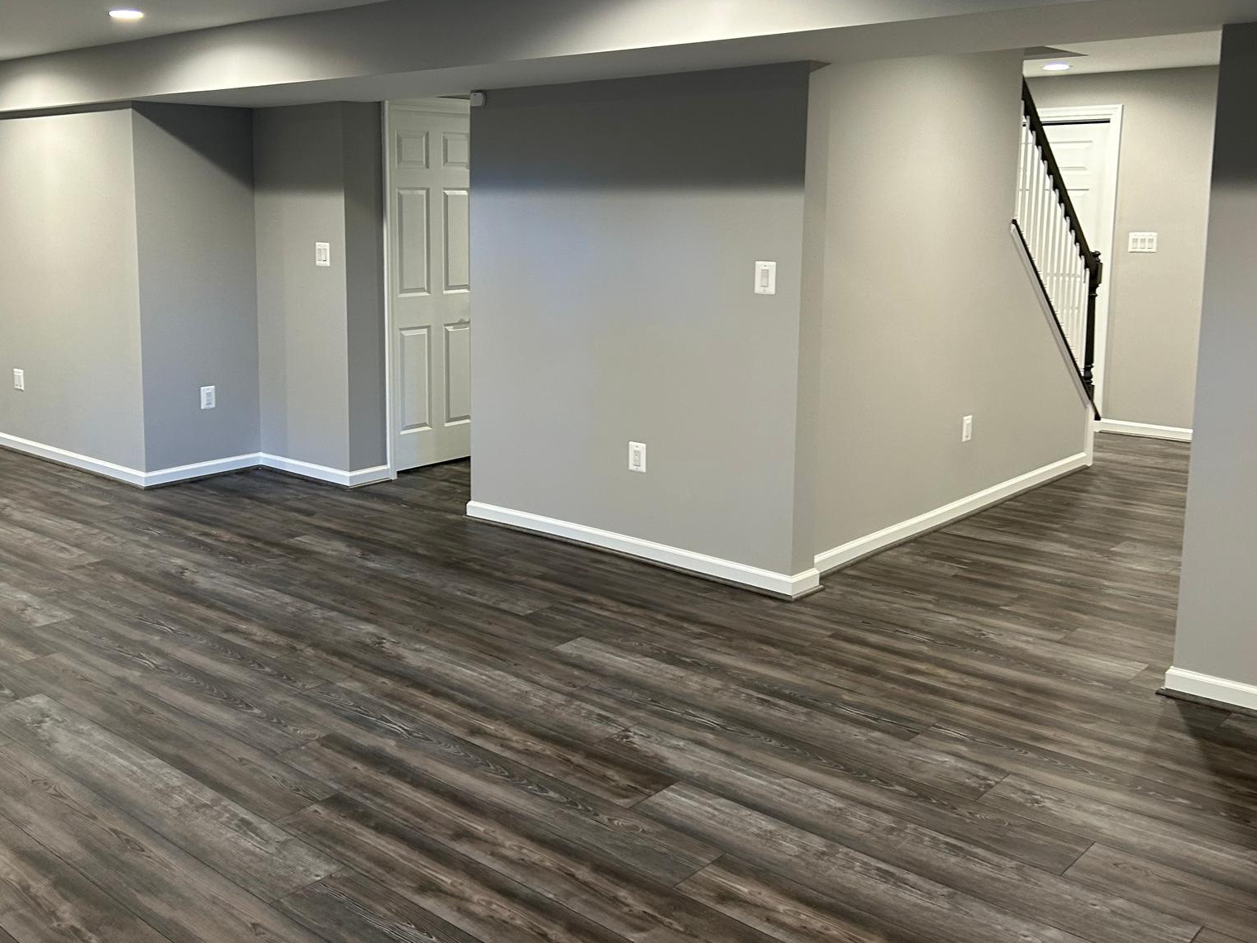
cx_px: 474
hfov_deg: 52.1
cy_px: 382
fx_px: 1271
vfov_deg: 40.5
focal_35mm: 35
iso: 125
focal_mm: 5.7
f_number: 1.5
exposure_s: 1/60
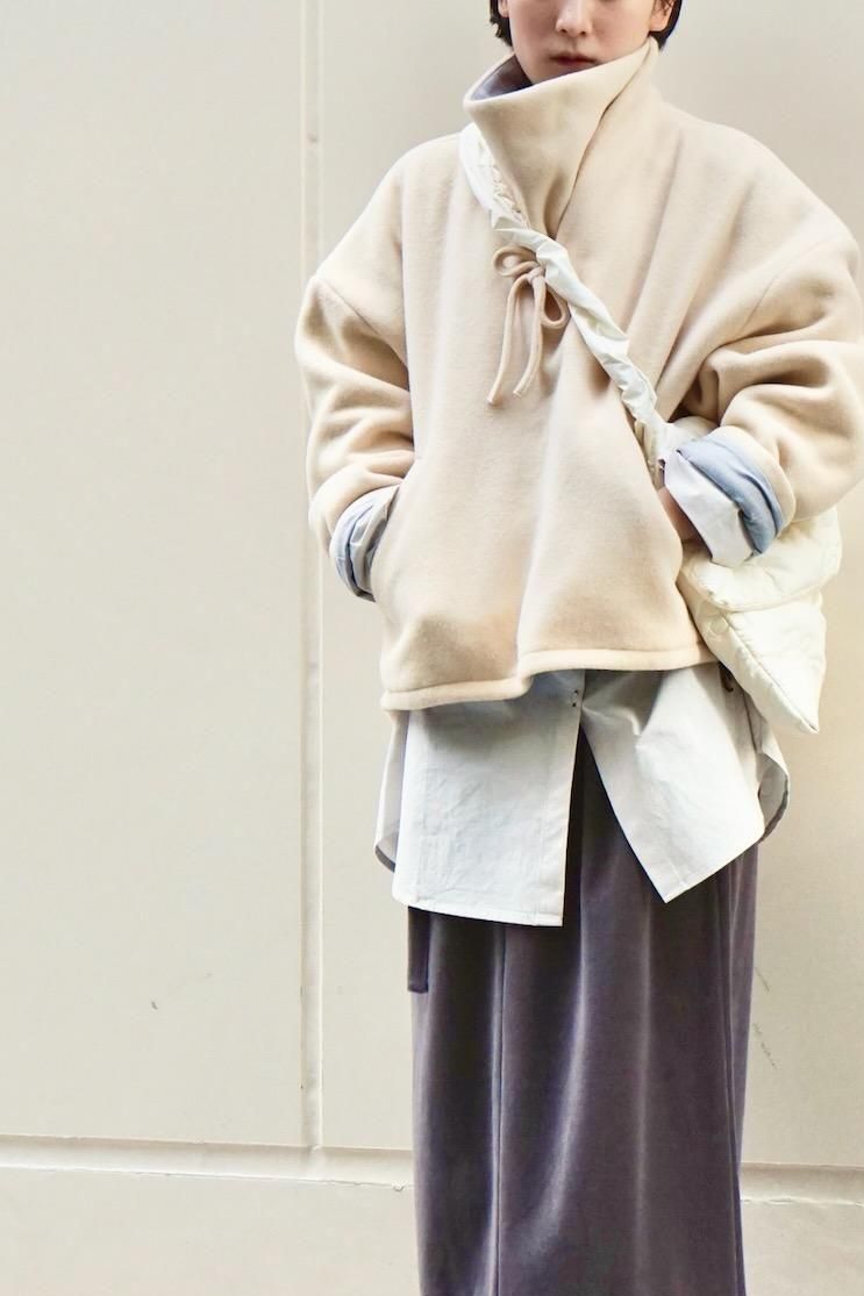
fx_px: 4069
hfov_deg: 12.1
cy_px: 618
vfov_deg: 18.1
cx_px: 605
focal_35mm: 113
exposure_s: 1/160
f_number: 5.6
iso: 1250
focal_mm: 70
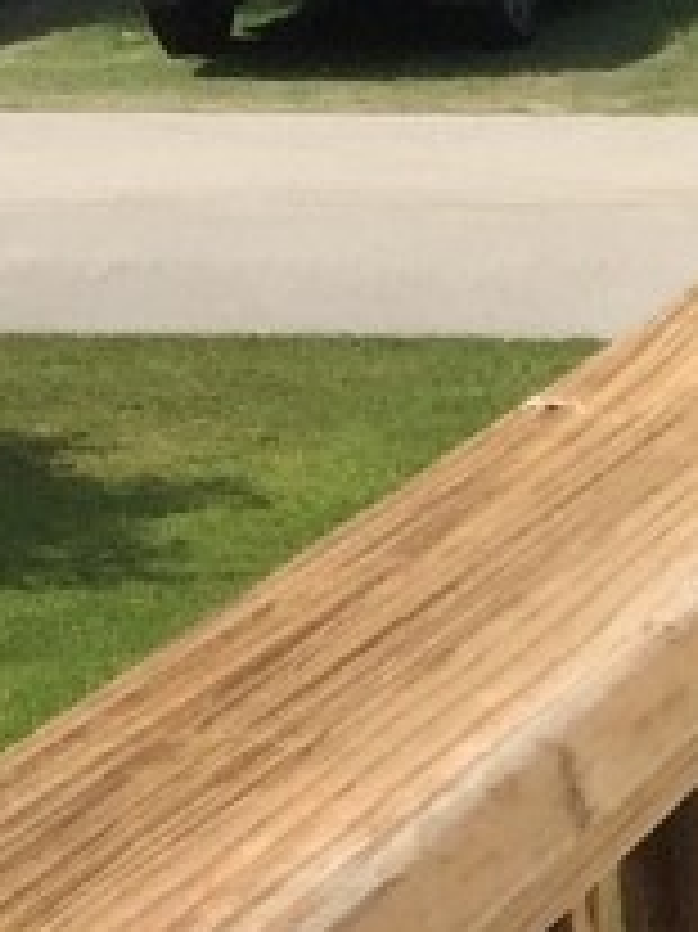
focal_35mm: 215
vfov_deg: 9.1
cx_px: 2017
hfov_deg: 6.4
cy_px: 1045
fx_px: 5786
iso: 32
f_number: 2.2
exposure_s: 1/2639
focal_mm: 4.15
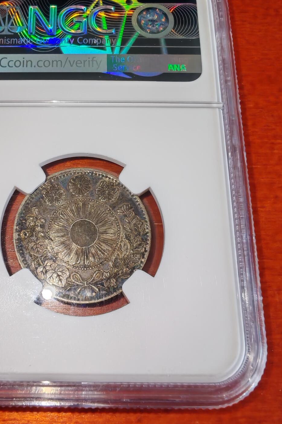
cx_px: 78
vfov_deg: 54.4
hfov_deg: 37.1
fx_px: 411
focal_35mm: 35
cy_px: 195
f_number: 2.2
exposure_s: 1/100
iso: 50
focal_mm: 1.96
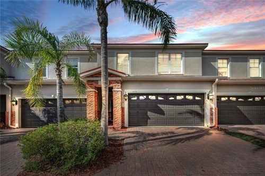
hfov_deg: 104.3
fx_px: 103
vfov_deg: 81.0
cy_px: 88
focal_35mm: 14
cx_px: 132
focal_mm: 14
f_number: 8
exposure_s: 1/1250
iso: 320
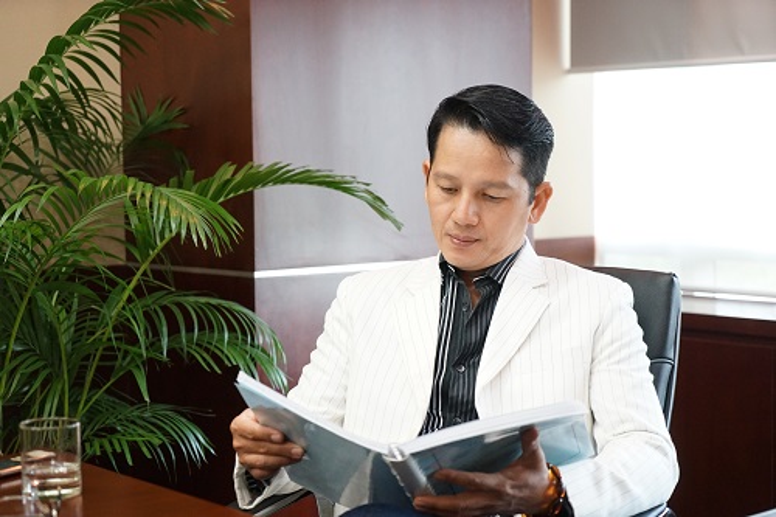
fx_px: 1508
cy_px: 258
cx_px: 388
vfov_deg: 19.4
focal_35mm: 70
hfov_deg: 28.9
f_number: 4
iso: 3200
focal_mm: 70
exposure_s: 1/60
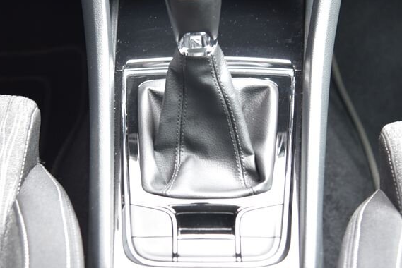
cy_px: 47
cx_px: 177
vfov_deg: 15.1
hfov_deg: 22.6
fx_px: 1005
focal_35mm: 90
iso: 500
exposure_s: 1/13
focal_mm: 50
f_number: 4
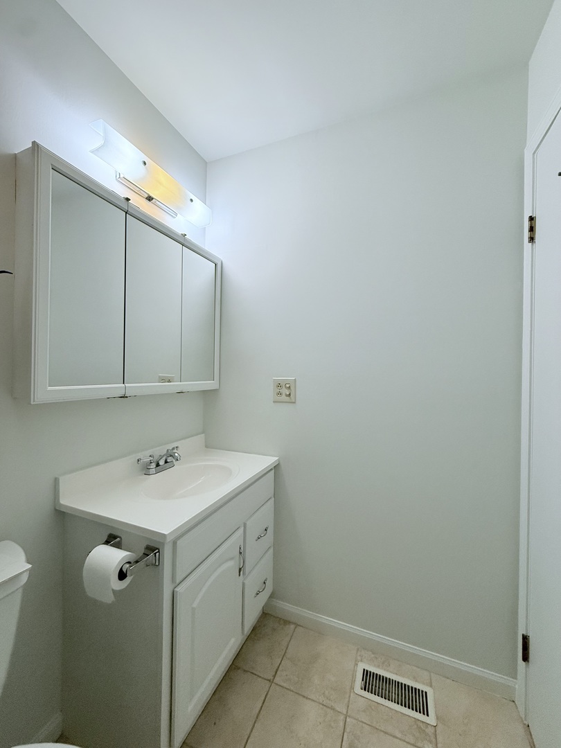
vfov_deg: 102.1
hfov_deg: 85.7
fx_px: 303
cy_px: 374
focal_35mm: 14
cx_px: 280
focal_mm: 2.22
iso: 200
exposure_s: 1/120
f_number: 2.2
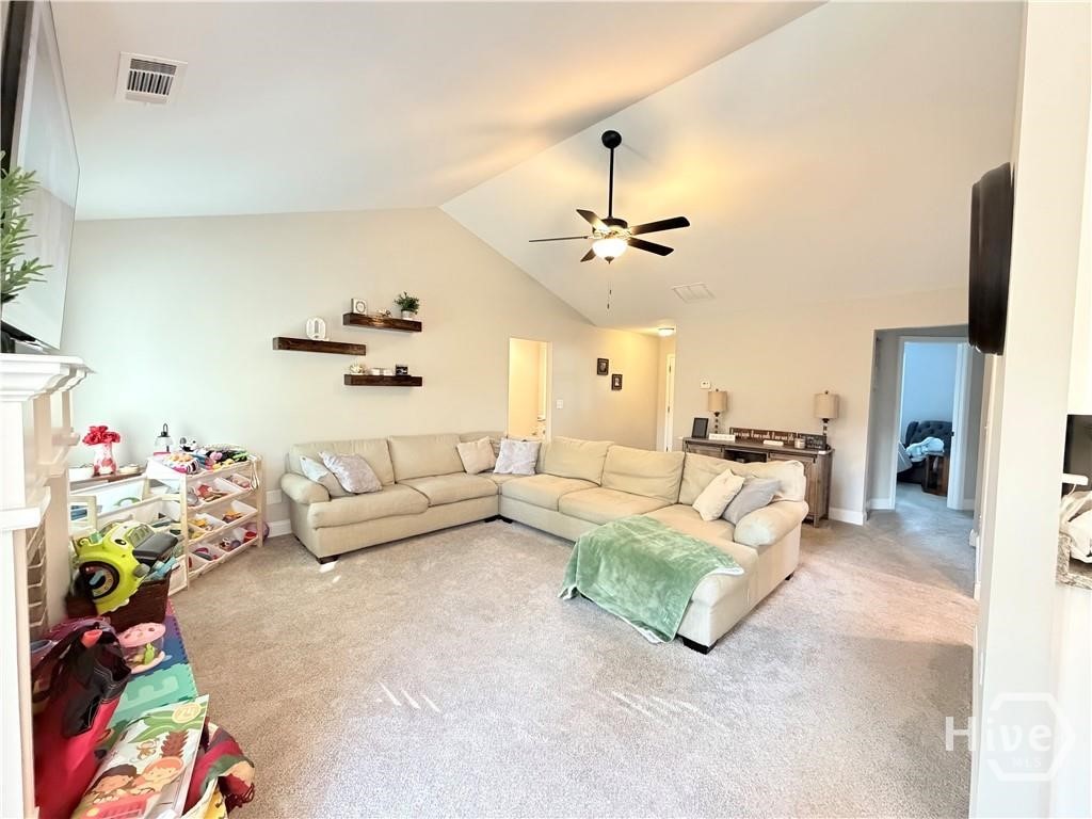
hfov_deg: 102.1
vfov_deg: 85.7
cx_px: 546
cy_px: 410
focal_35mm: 14
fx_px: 442
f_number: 2.2
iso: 1000
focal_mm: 2.22
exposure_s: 1/60
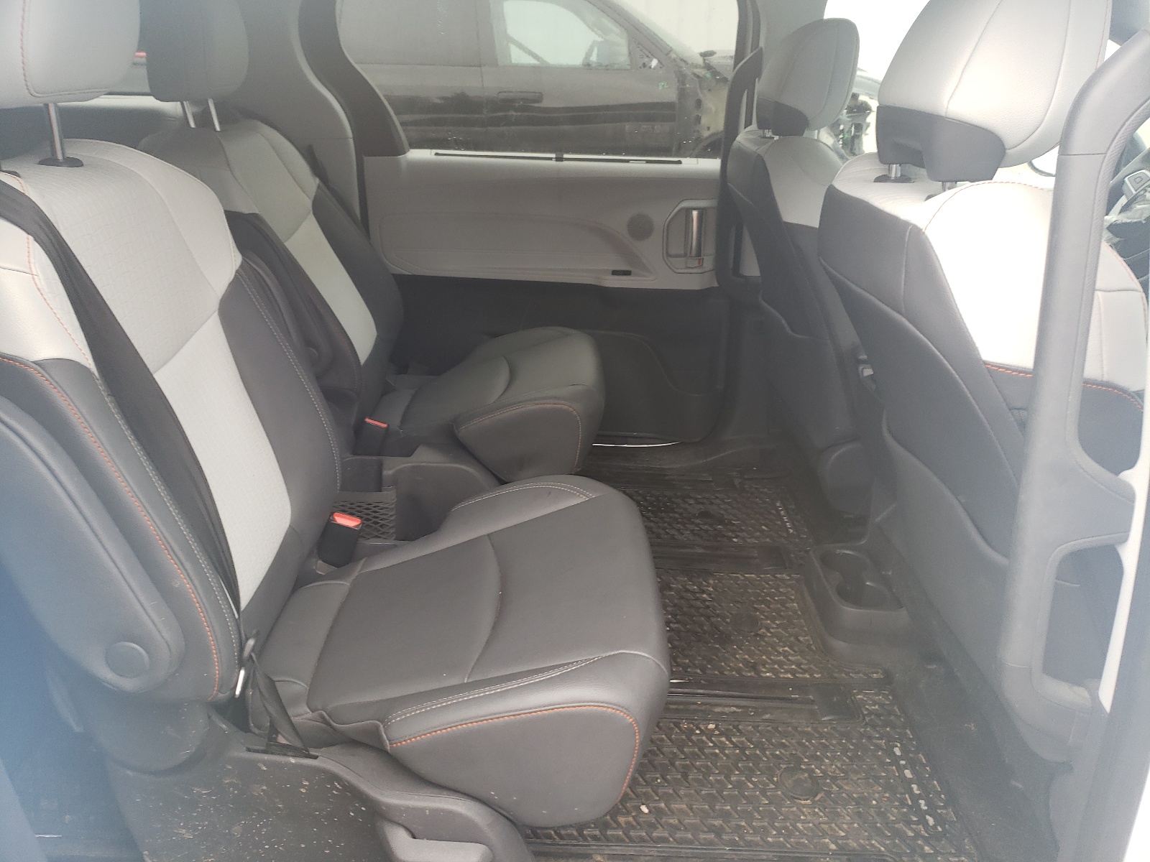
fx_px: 864
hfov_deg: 67.3
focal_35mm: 26
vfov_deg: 53.1
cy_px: 431
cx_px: 575
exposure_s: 1/120
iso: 75
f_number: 1.5
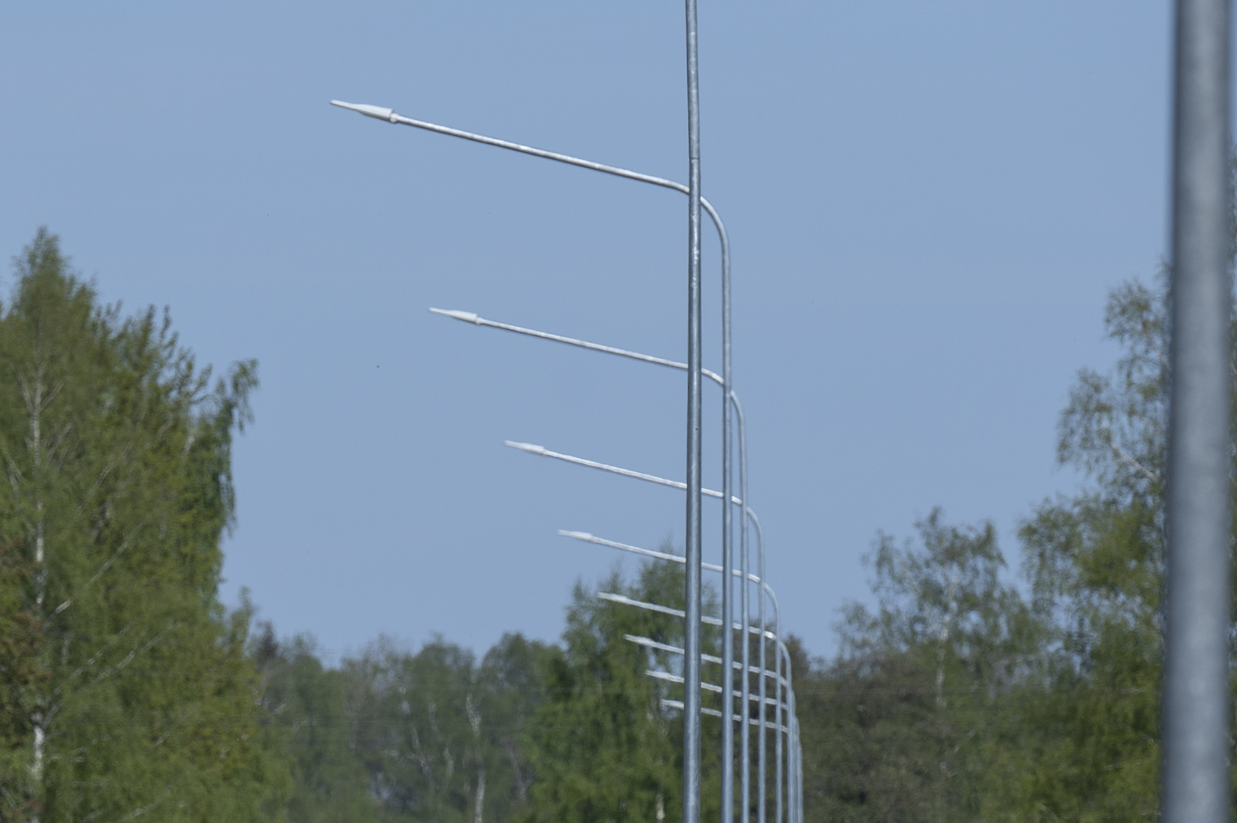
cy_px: 945
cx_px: -124
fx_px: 16036
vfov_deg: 2.9
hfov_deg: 4.4
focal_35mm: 467
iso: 160
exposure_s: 1/1600
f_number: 5.6
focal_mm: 180
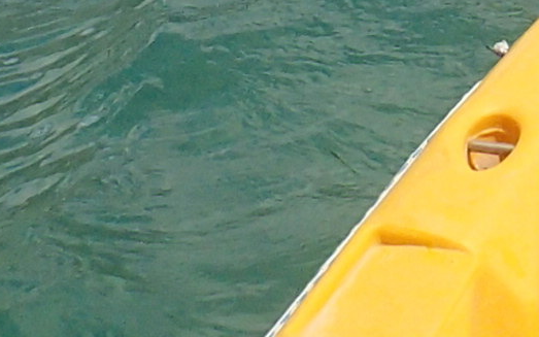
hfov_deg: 12.4
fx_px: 2380
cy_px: -685
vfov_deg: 7.2
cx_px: 745
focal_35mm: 162
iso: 200
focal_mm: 4.5
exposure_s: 1/640
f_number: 8
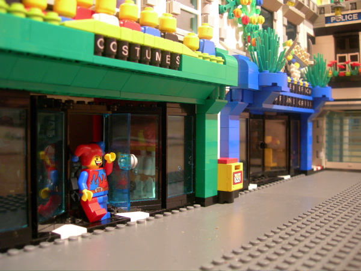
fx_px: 396
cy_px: 136
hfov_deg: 49.0
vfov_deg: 37.7
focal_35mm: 38
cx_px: 180
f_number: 2.8
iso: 200
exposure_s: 1/1.2
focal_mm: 7.8
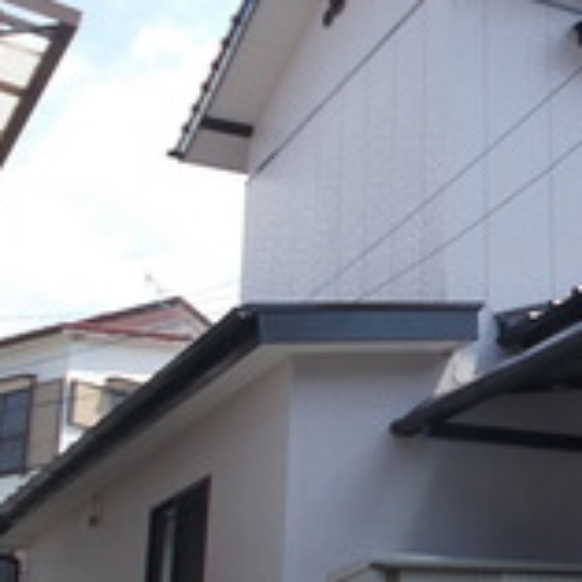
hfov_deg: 21.8
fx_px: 1389
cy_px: 317
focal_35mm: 73
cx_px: 708
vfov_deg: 23.7
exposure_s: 1/100
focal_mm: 4.6
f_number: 8
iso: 80
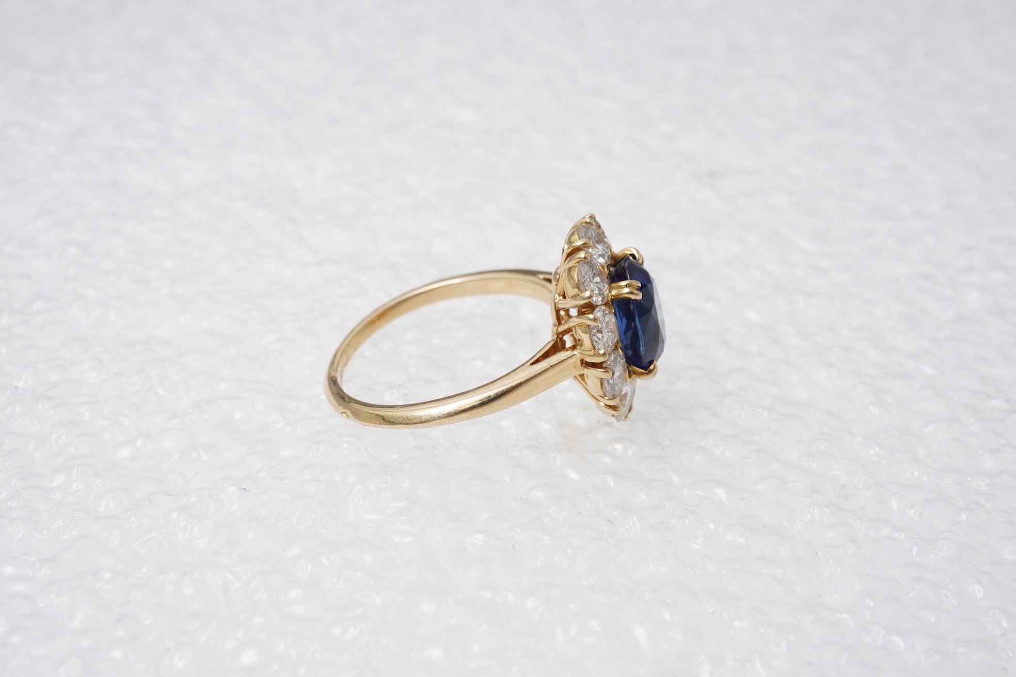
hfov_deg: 43.6
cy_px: 338
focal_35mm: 45
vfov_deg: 29.9
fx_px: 1270
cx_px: 508
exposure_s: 1/125
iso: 500
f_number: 22
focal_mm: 30
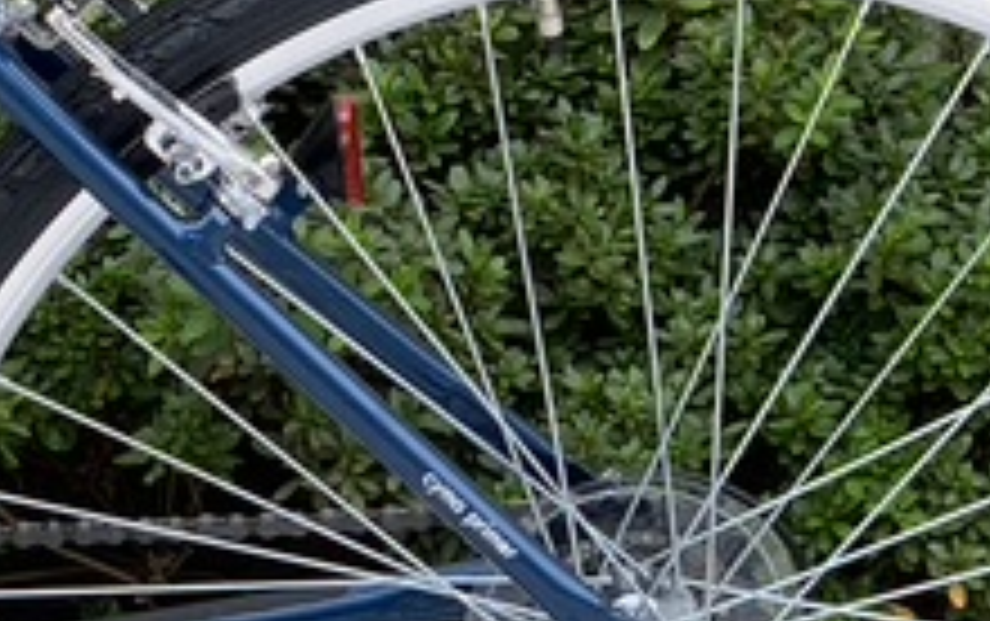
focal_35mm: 256
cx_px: -464
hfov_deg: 8.0
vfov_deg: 5.1
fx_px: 6914
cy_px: 207
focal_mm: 6
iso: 16
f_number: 2.4
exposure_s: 1/191
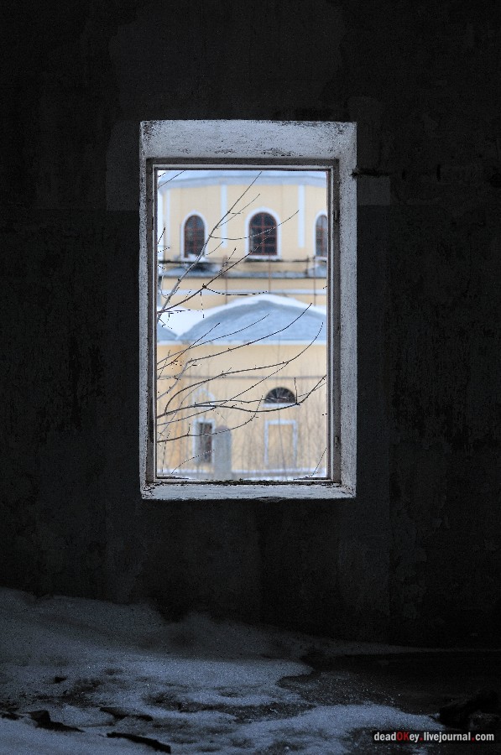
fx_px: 1571
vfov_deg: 27.0
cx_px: 250
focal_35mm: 75
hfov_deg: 18.1
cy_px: 378
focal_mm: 50
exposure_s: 1/3200
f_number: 2.5
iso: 250
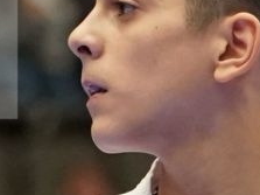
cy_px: 426
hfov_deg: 1.7
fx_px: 8738
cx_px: -91
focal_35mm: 1164
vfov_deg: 1.3
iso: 3200
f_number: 2.8
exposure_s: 1/1000
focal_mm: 100
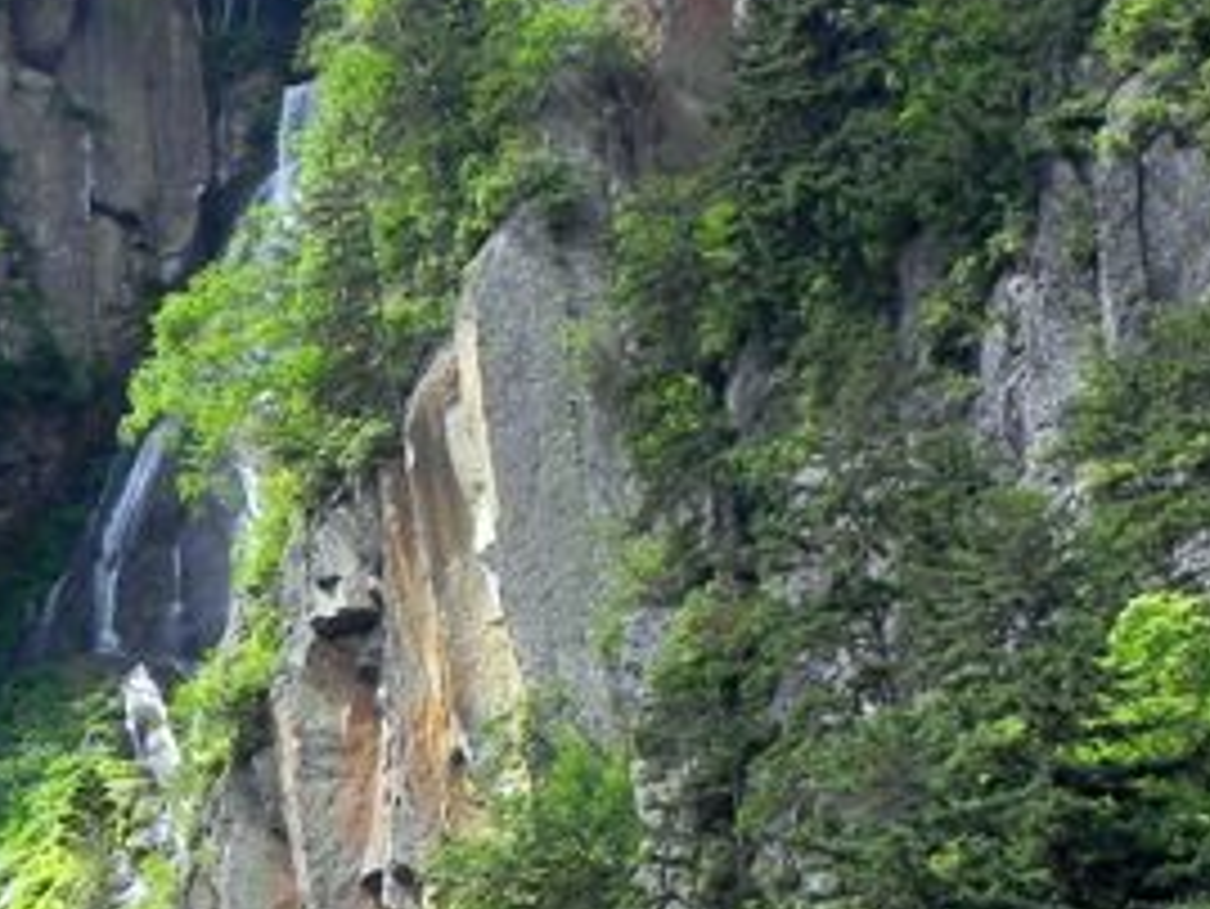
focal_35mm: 210
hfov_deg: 9.4
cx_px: 128
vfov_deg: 7.1
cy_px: 644
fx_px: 7344
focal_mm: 16.9
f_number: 5.6
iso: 160
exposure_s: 1/197
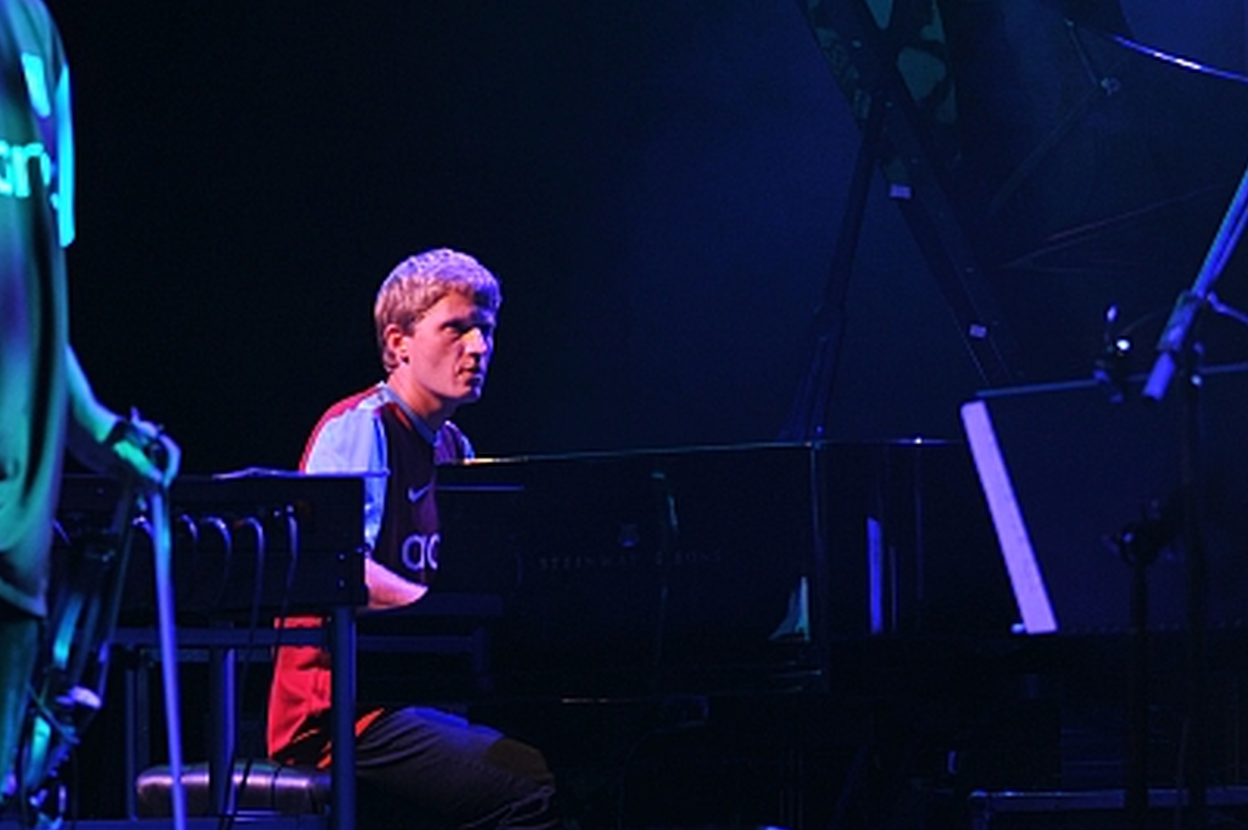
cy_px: 349
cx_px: 324
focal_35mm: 128
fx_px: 4434
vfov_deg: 10.7
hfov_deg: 16.0
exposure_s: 1/80
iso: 1000
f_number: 3.2
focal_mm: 80
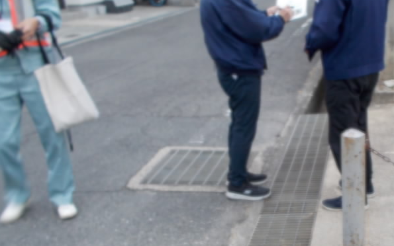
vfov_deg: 40.5
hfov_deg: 61.2
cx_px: 197
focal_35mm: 31
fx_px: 333
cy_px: 107
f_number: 3.3
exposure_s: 1/25
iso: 100
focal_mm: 4.1
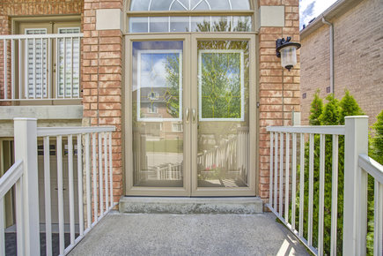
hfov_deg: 96.7
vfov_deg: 73.7
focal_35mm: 16
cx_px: 192
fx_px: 170
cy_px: 128
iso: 100
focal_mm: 16
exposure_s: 1/100
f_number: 8
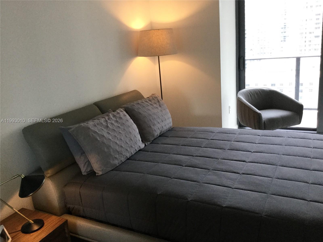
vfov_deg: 45.4
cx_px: 162
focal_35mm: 31
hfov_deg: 58.4
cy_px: 121
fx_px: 289
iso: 40
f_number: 2.4
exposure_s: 1/30
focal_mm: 3.3
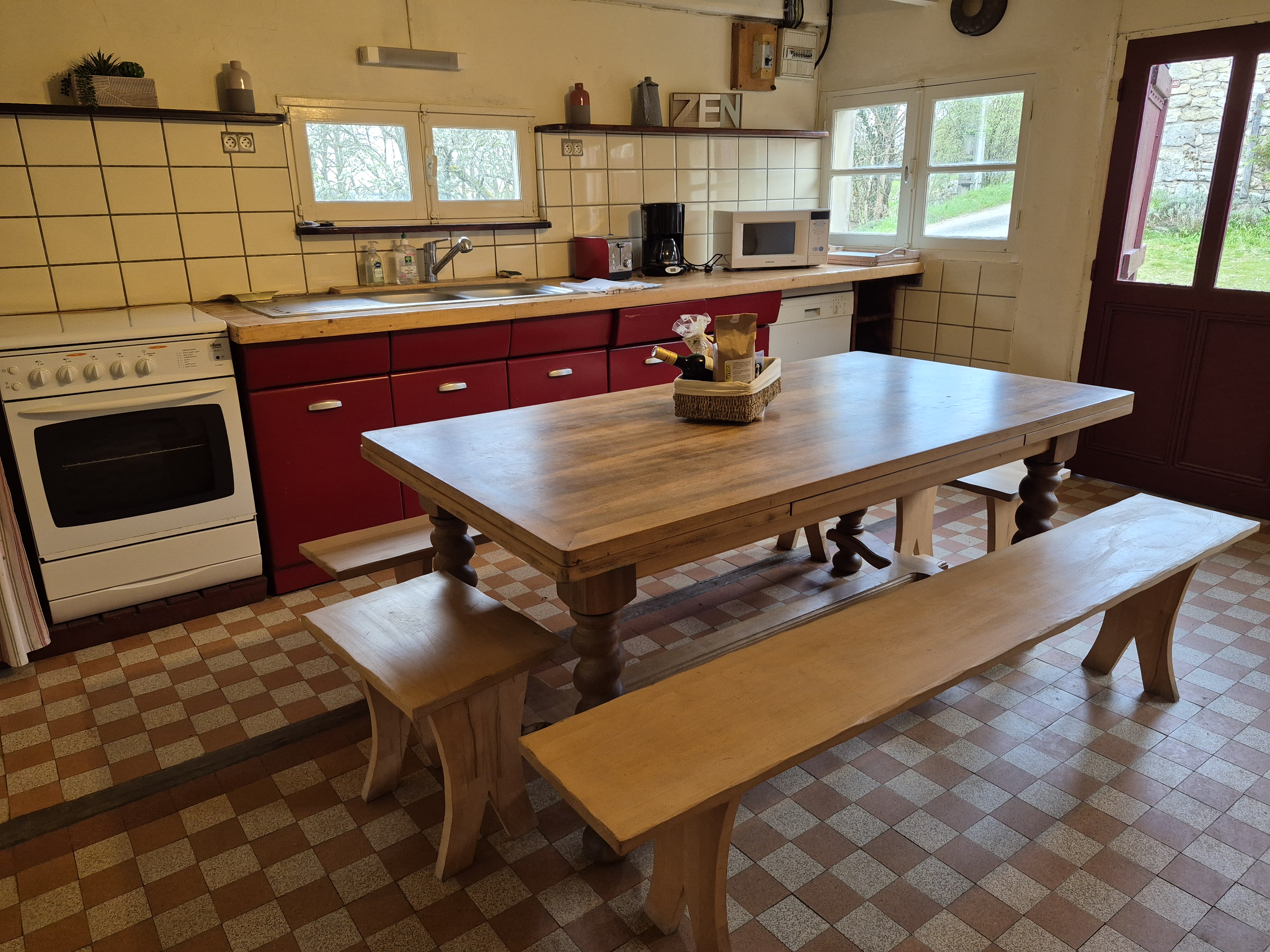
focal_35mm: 23
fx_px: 844
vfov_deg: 58.9
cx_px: 635
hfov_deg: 73.9
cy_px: 476
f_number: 1.8
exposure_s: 1/100
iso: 250
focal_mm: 5.4
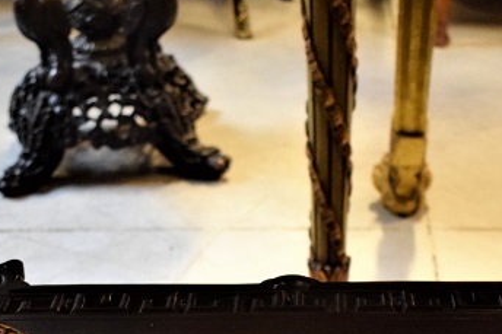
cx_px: 264
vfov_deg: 15.7
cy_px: 375
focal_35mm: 84
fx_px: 1174
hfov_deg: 24.1
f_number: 3.8
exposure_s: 1/60
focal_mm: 23
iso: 2500
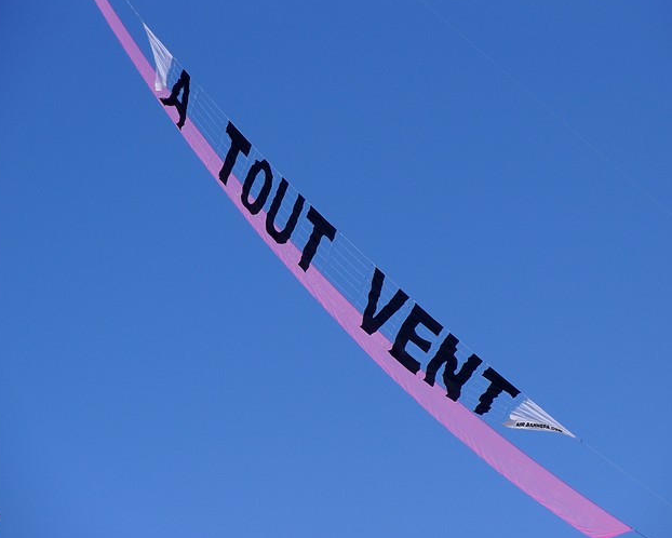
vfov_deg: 9.5
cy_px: 274
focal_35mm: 163
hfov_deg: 11.8
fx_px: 3243
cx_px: 366
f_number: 5.1
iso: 80
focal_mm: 26.6
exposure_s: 1/608
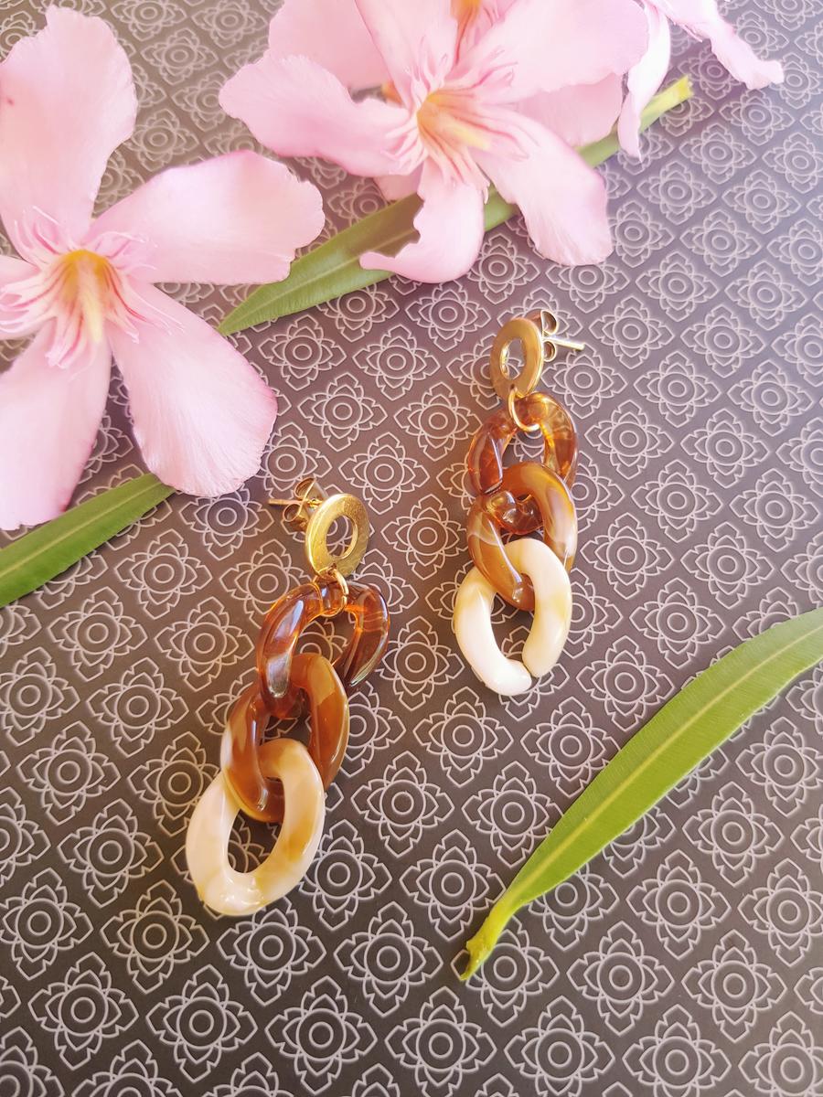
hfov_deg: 53.1
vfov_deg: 67.3
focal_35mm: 26
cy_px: 548
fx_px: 824
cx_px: 412
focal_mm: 4.2
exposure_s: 1/50
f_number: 1.7
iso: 64
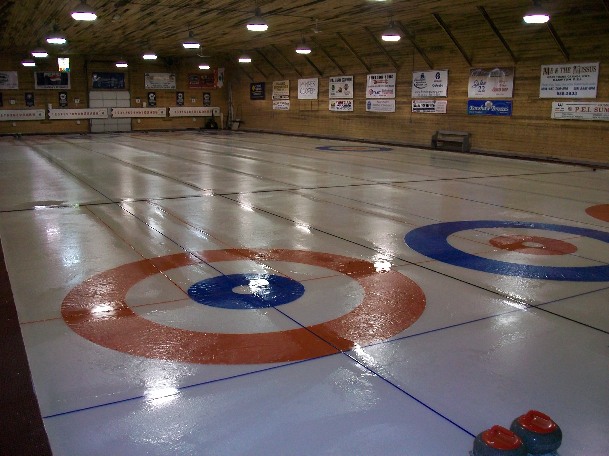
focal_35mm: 32
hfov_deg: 56.8
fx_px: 563
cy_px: 228
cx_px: 304
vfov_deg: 44.2
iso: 160
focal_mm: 5.7
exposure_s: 1/60
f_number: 2.8
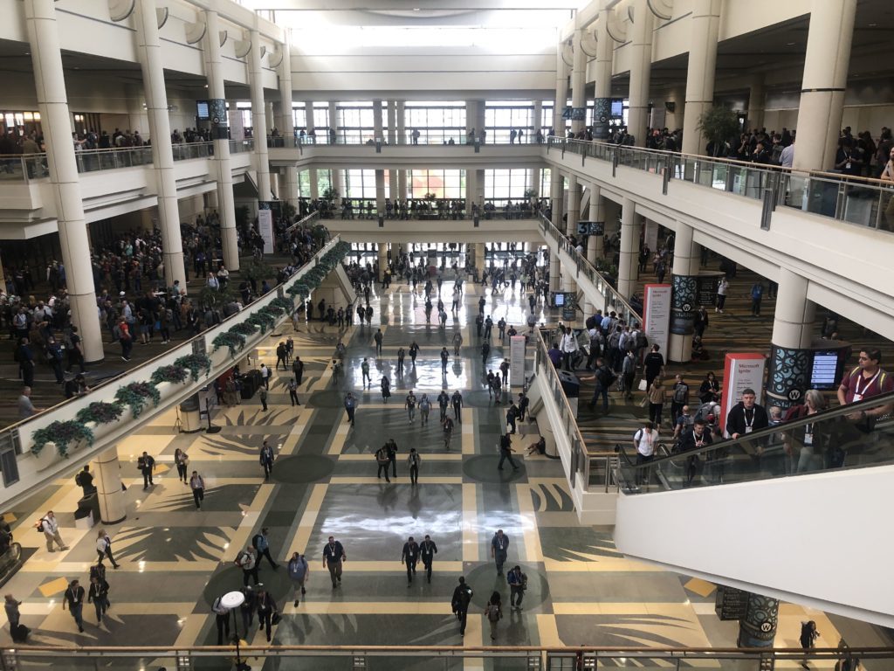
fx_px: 723
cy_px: 336
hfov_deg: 63.4
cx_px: 447
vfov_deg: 49.7
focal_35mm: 28
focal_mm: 4
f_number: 1.8
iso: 32
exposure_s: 1/30
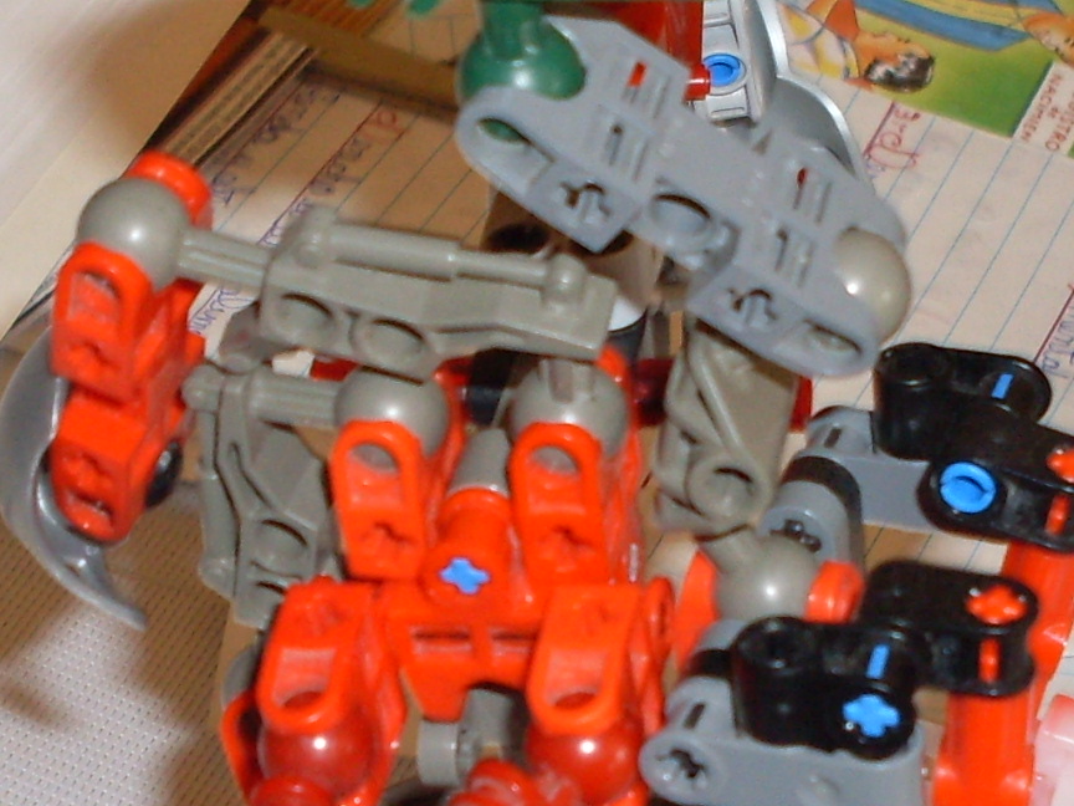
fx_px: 1179
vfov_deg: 37.7
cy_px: 403
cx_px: 537
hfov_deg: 49.0
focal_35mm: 38
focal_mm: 6.3
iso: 100
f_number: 2.8
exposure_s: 1/45
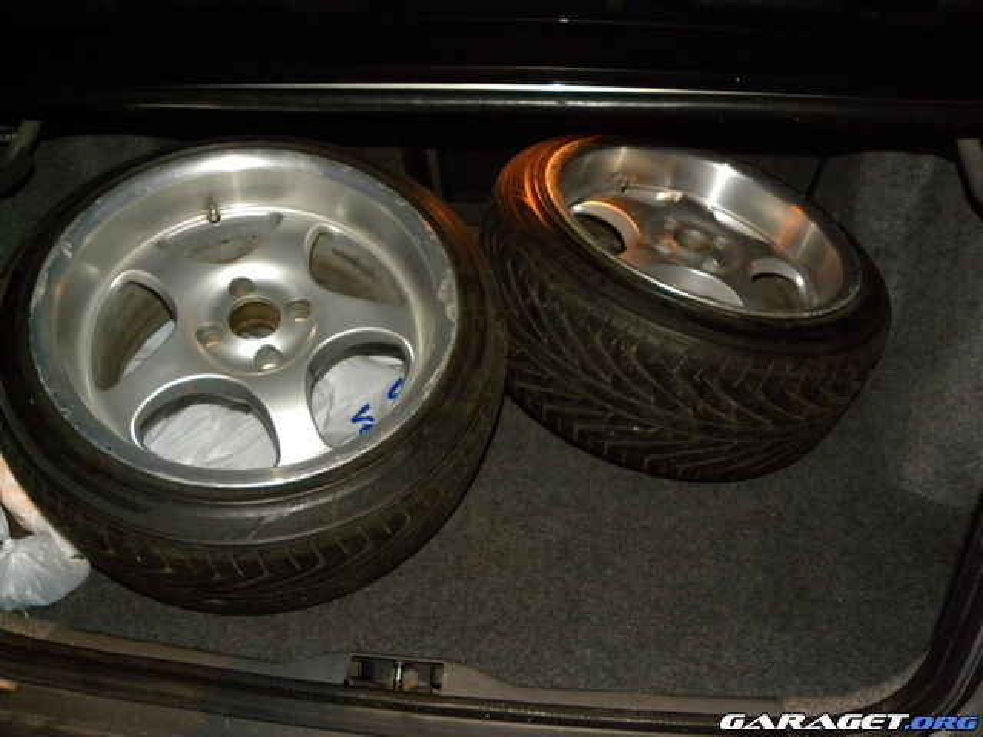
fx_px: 738
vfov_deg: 53.1
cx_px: 492
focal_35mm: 26
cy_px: 368
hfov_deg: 67.3
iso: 400
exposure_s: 1/30
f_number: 2.8
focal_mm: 4.6
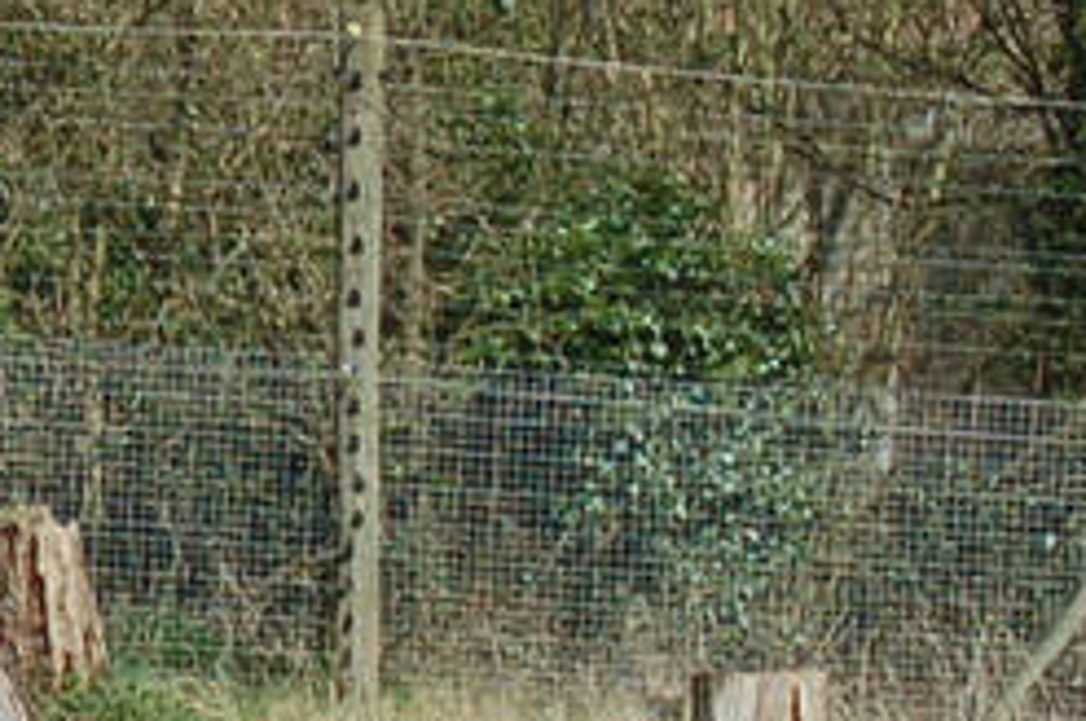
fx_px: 20486
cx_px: -1855
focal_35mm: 680
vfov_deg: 2.0
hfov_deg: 3.0
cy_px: 523
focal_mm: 70
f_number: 6.3
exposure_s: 1/640
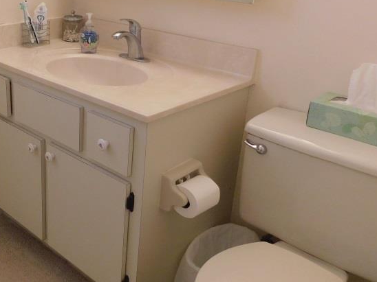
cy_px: 101
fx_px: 468
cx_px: 56
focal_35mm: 43
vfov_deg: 33.4
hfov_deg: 41.2
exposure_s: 1/30
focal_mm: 4
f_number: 3
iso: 220
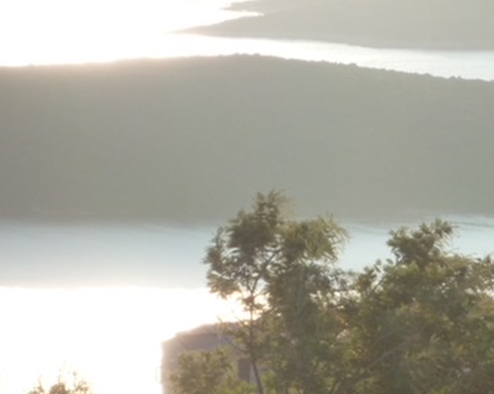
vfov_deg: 6.8
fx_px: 3301
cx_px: 374
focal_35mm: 226
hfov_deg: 8.5
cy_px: 340
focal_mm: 22
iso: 320
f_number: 5.9
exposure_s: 1/400
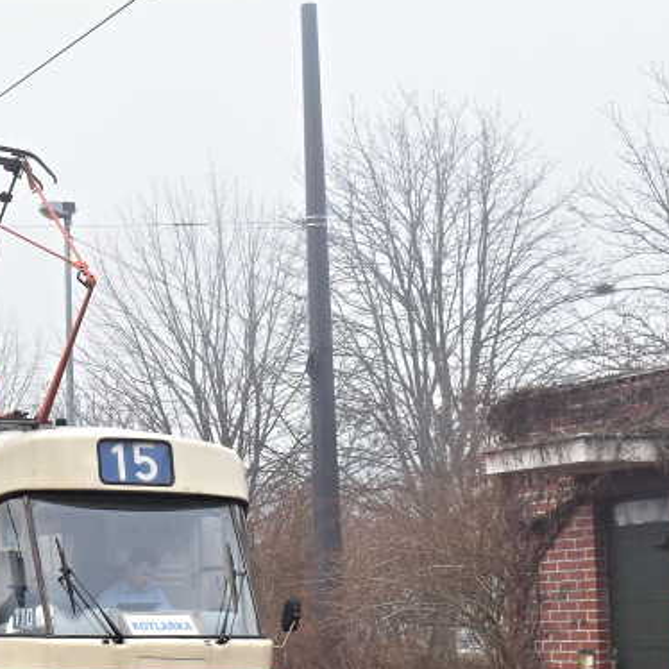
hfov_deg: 19.8
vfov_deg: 20.4
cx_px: -54
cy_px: 520
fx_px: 1837
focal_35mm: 84
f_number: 7.1
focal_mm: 24
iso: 320
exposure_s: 1/250
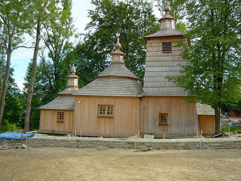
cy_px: 90
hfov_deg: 55.4
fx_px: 230
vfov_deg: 42.9
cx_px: 120
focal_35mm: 33
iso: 100
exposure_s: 1/500
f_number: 2.8
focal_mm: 5.5
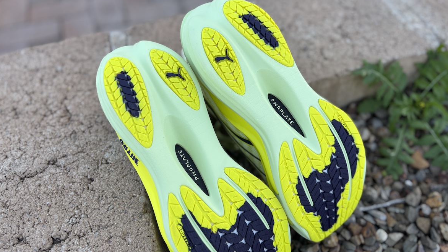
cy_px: 136
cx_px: 227
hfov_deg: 66.1
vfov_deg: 40.1
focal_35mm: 29
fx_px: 344
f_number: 1.6
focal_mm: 5.96
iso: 50
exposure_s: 1/662
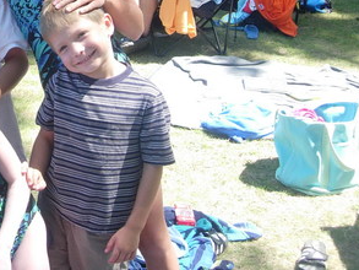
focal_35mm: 83
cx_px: 1
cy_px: -5
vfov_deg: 17.4
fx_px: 861
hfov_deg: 22.6
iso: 79
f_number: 2.8
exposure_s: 1/242
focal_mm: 7.8
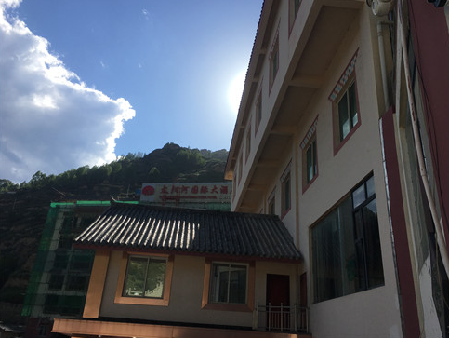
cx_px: 231
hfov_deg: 59.9
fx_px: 389
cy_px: 165
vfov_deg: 46.8
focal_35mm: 30
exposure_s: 1/2564
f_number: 2.2
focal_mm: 4.15
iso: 25
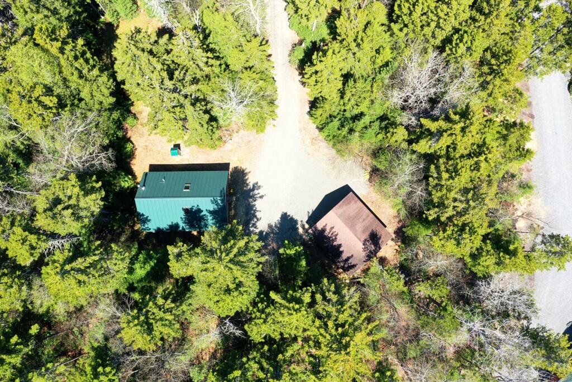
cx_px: 286
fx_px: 445
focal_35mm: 28
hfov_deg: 65.5
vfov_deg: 46.4
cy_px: 191
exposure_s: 1/80
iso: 100
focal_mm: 10.26
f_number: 8
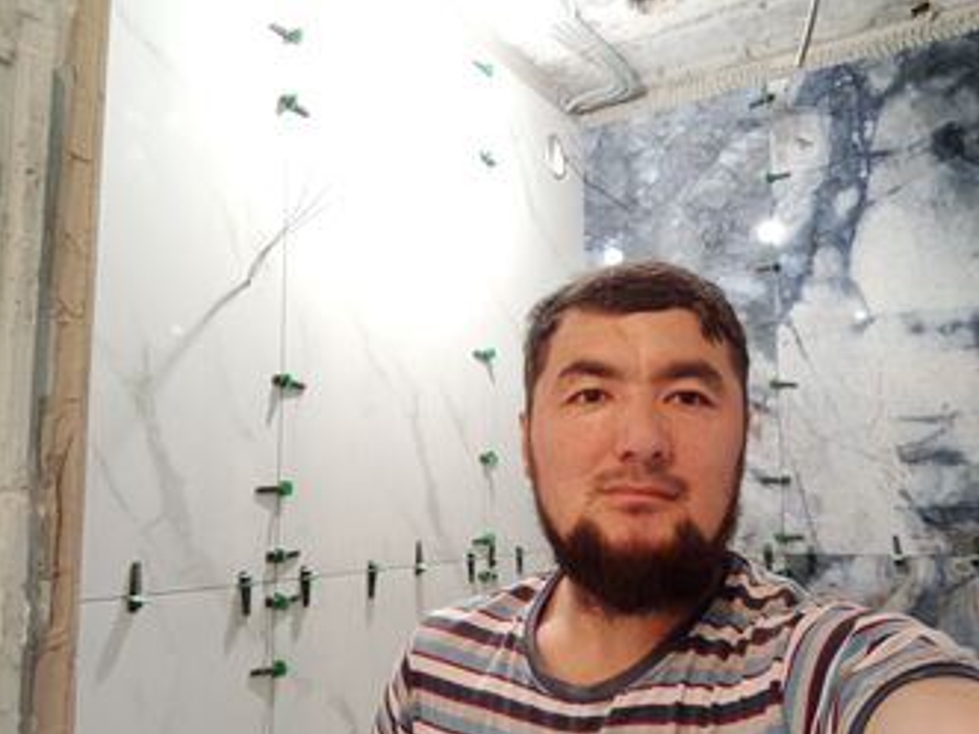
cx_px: 537
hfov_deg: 61.5
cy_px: 404
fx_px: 820
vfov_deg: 48.2
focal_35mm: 29
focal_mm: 2.78
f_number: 2.05
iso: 484
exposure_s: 1/20
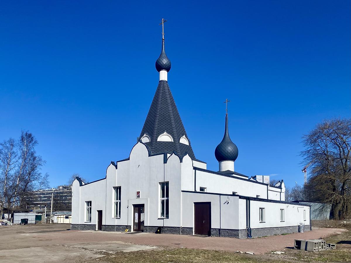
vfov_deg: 53.1
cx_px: 176
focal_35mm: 26
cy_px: 132
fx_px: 264
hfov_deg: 67.3
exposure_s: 1/5025
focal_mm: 4.25
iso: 32
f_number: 1.8
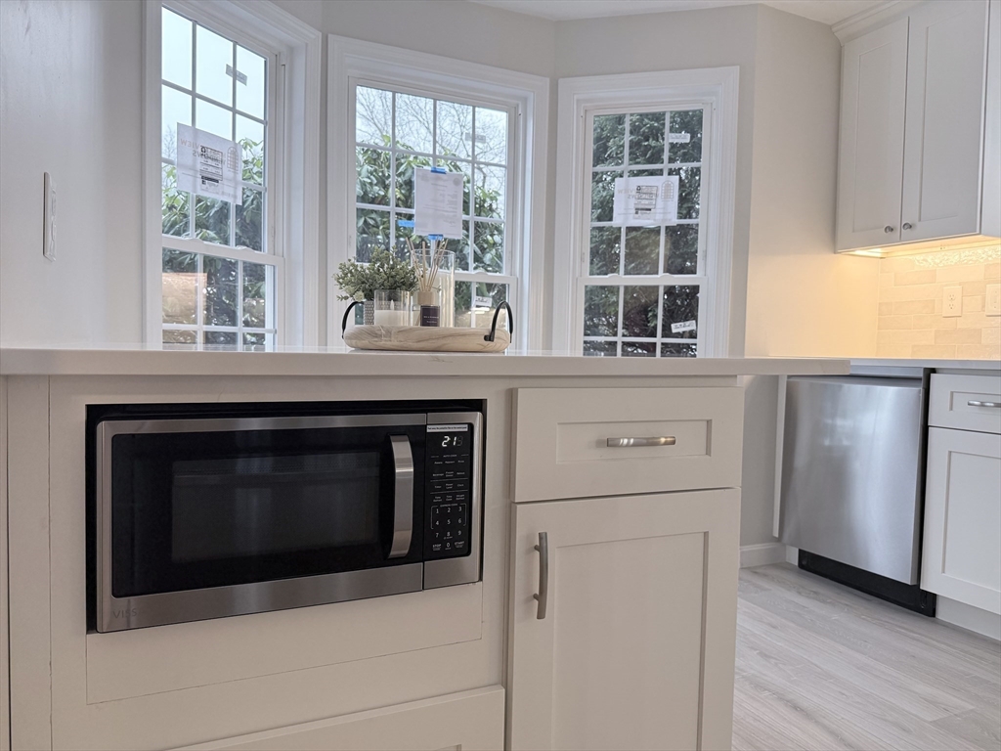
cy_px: 376
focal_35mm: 24
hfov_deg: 71.6
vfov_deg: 56.8
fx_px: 694
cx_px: 500
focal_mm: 6.76
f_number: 1.78
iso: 200
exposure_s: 1/200
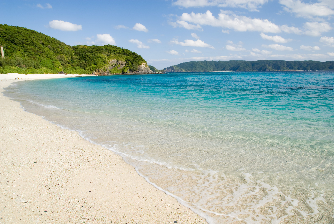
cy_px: 112
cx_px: 167
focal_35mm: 26
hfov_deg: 70.4
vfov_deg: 50.5
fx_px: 237
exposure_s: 1/80
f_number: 7.1
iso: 100
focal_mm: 17
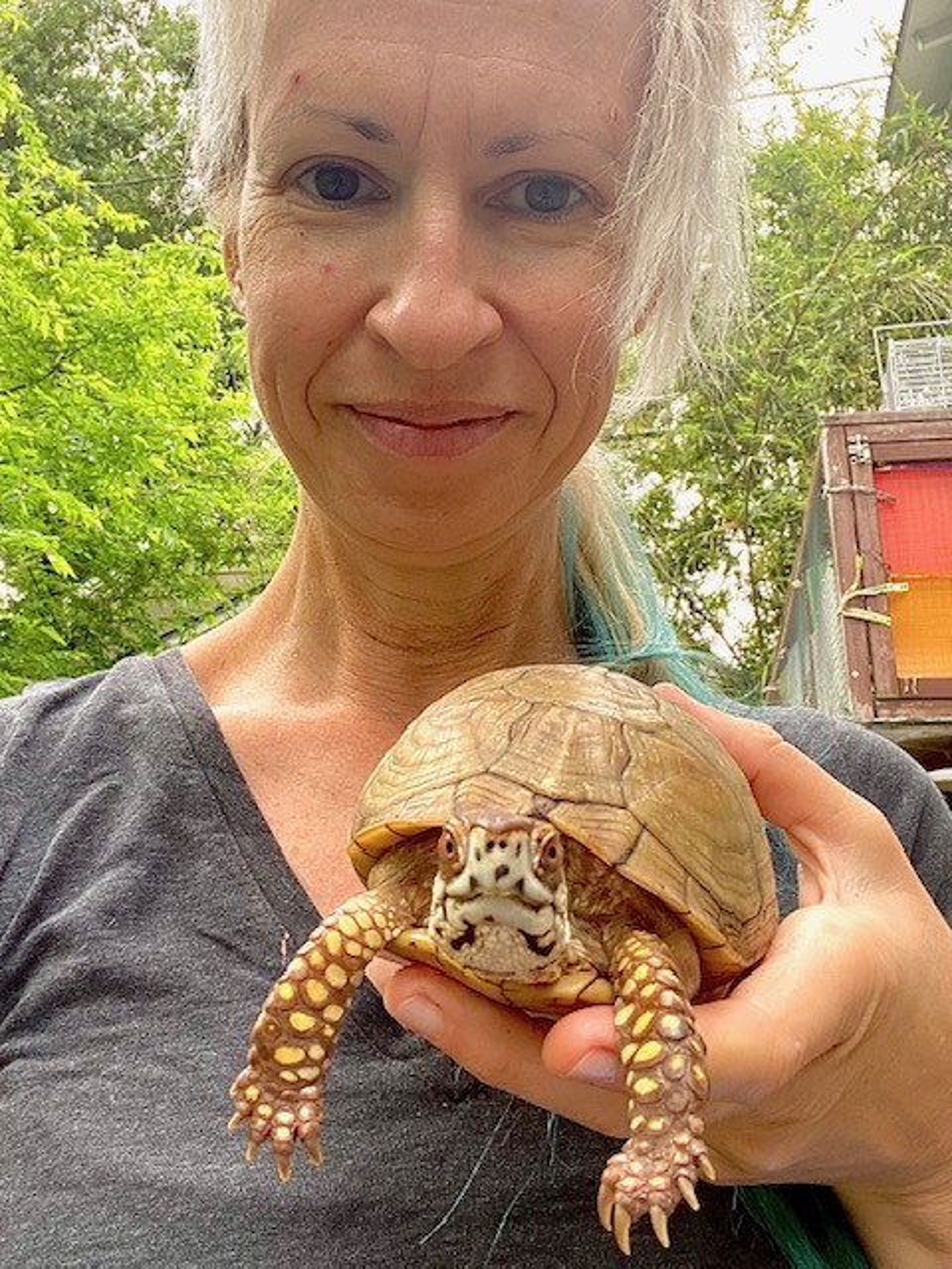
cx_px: 476
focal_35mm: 30
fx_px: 1100
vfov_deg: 60.0
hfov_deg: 46.8
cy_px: 634
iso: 32
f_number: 2.2
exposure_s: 1/122
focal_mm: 2.71
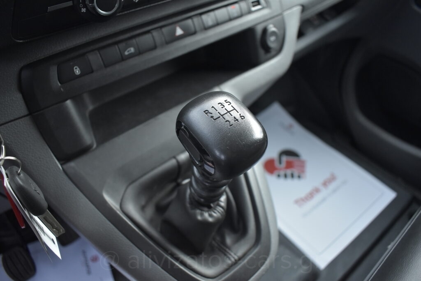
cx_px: 210
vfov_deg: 48.0
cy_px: 140
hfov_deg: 67.4
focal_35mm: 27
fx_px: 316
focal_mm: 18
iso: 1600
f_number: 3.5
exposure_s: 1/500
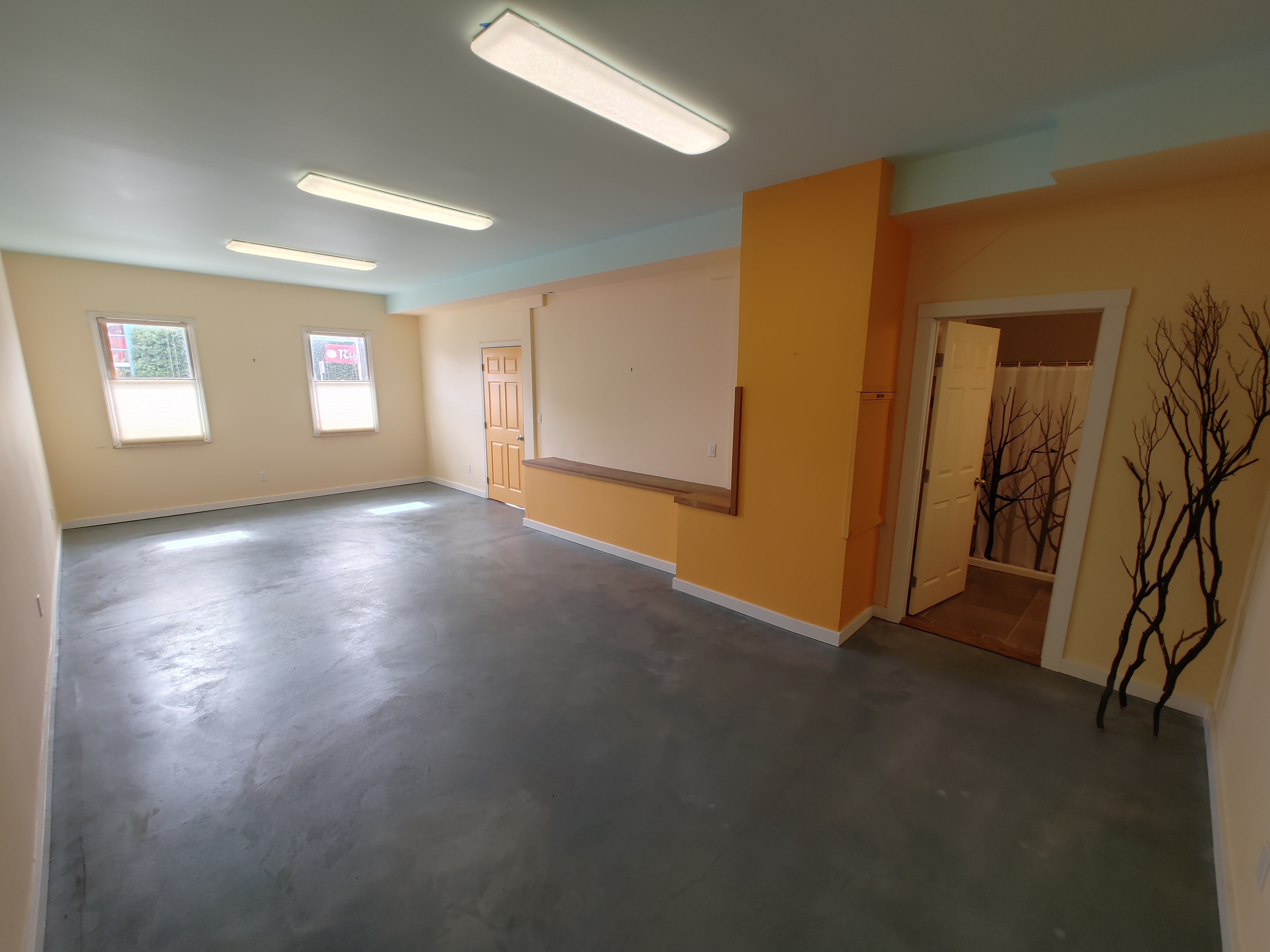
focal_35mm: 15
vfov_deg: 81.7
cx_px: 635
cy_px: 476
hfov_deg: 98.2
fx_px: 550
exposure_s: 1/40
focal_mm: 1.78
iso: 50
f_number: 1.9
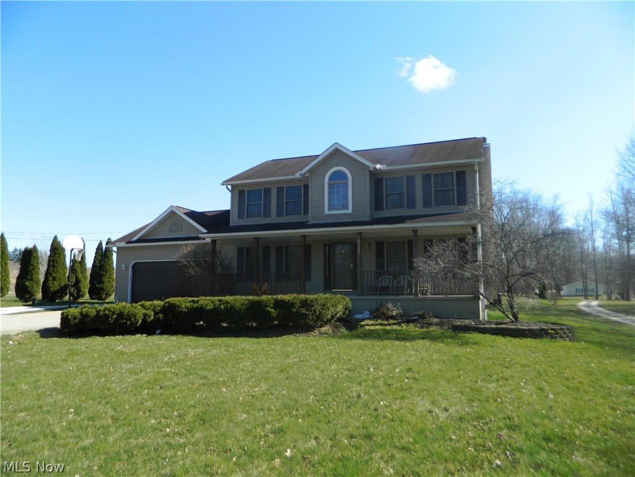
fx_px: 459
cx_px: 318
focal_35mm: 25
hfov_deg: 69.4
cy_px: 238
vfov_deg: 54.9
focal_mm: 4.5
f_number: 3.1
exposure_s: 1/500
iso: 80
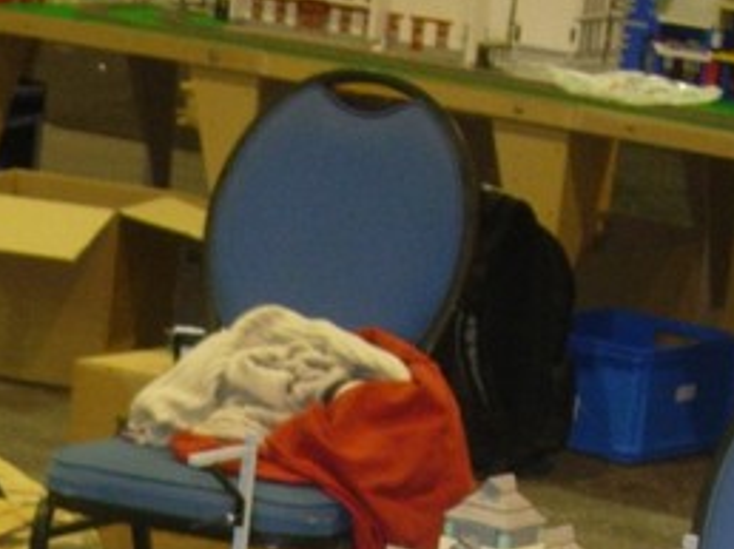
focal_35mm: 177
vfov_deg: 8.0
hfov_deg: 11.1
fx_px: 3750
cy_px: 1124
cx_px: 85
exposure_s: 1/10
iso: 79
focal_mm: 7.8
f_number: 2.8
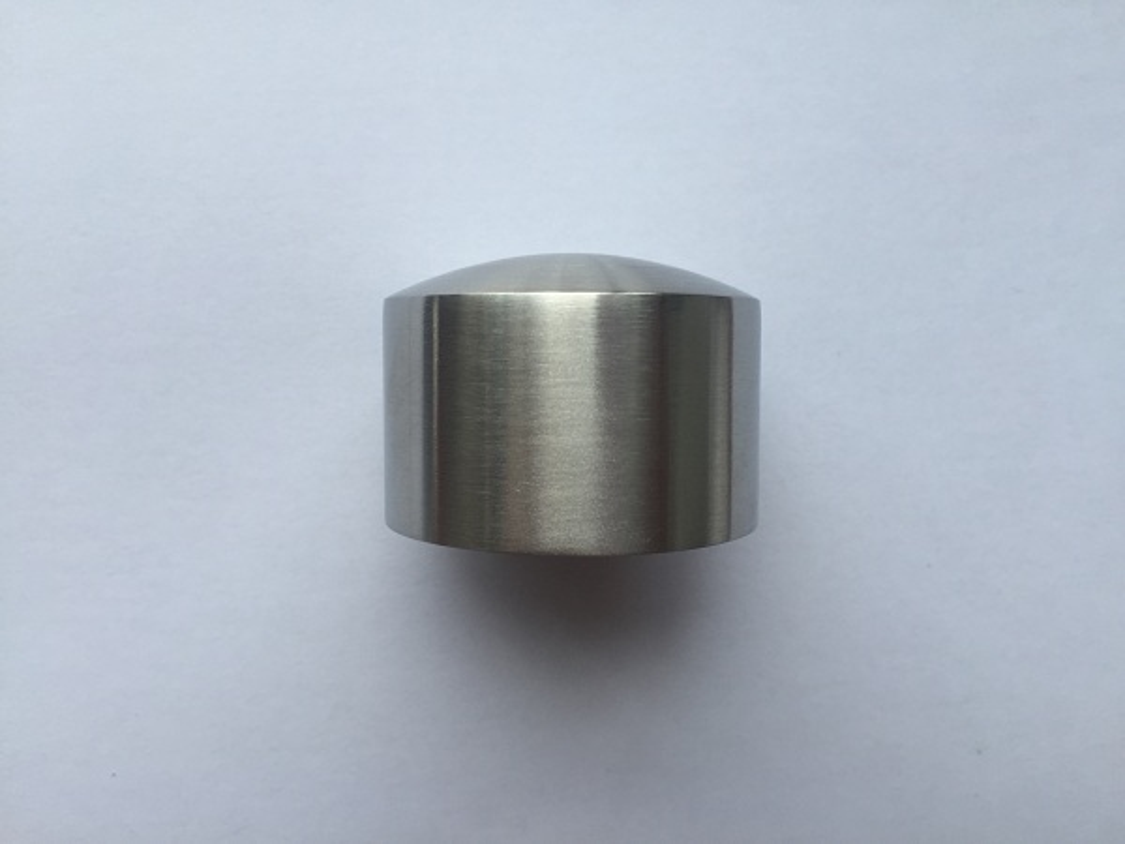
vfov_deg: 48.2
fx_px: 942
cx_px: 562
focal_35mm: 29
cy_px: 422
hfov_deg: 61.7
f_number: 2.2
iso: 32
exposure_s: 1/439
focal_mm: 4.15
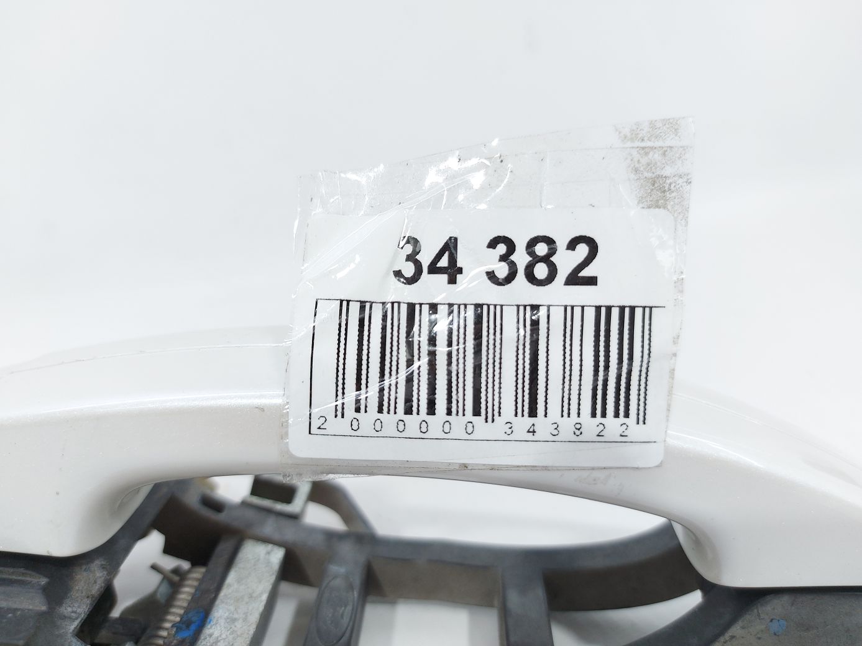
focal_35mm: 24
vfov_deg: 56.8
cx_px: 431
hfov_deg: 71.6
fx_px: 598
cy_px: 323
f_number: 1.8
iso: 64
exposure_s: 1/50
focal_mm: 5.23
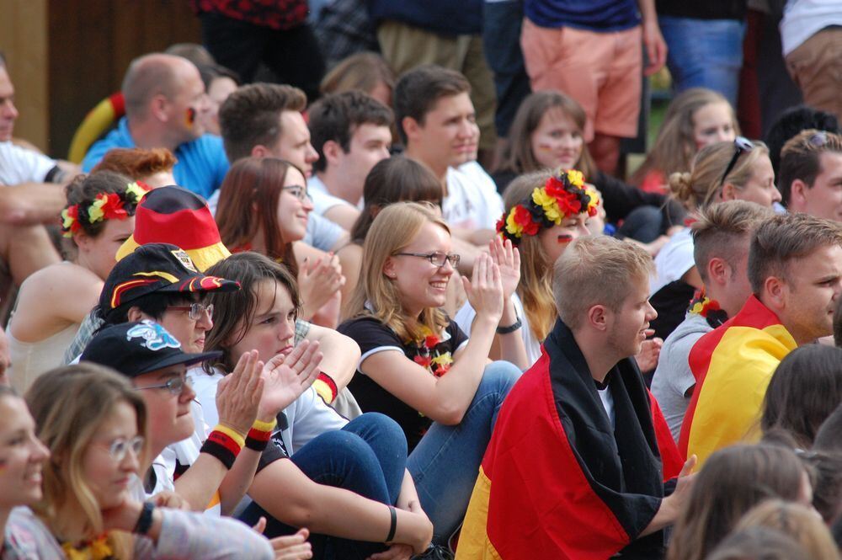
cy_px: 280
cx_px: 421
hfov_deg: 6.9
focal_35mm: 300
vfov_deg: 4.6
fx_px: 7011
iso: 800
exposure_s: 1/1000
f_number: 4.5
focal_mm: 200
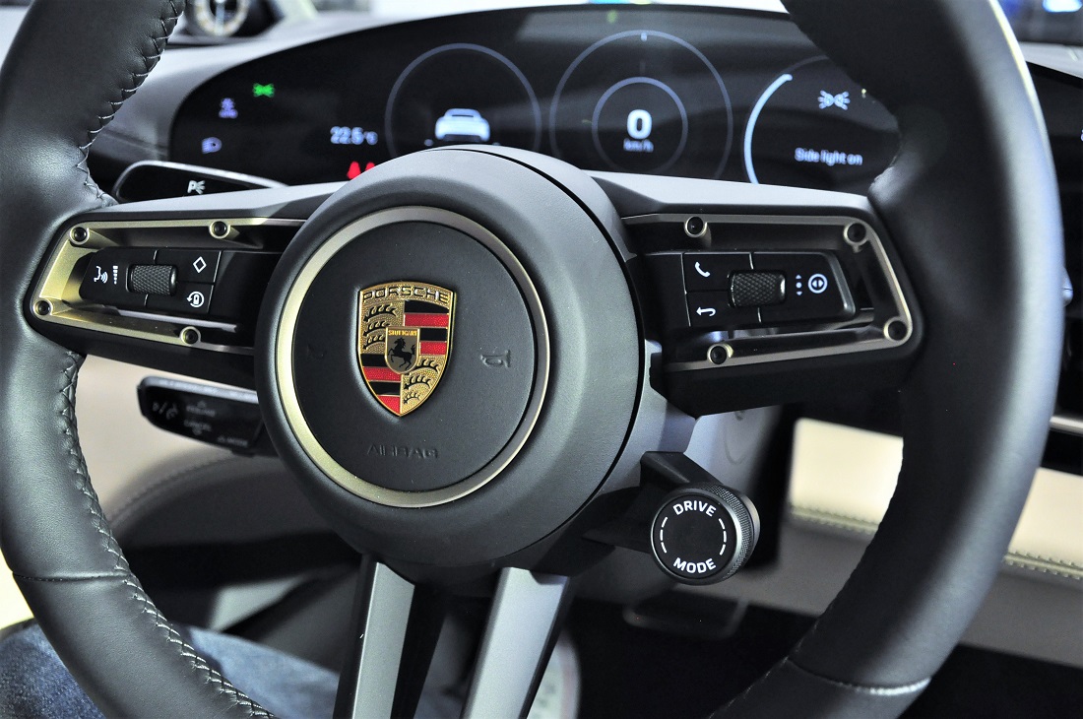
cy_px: 360
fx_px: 1126
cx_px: 542
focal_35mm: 38
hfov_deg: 51.3
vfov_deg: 35.4
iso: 1000
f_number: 4
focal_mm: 25
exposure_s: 1/80
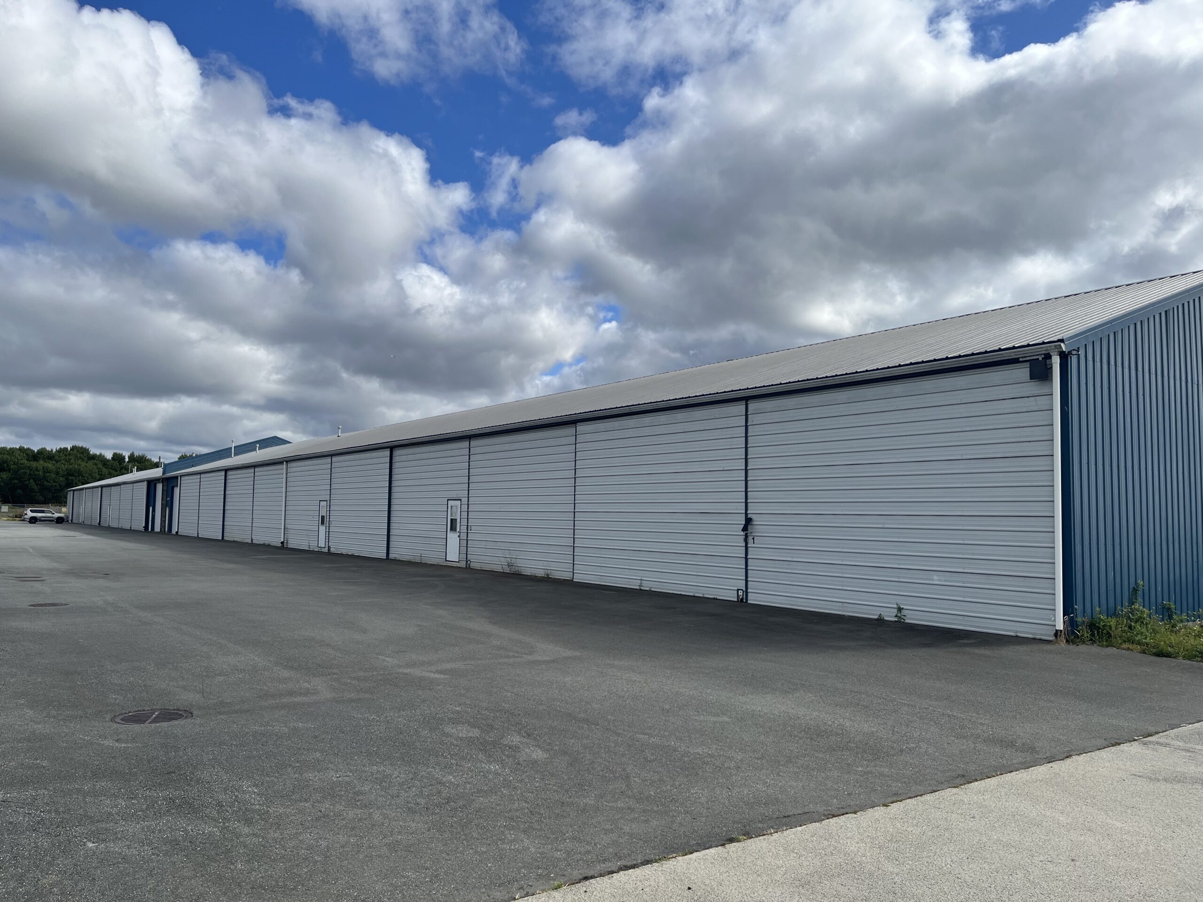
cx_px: 602
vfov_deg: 53.1
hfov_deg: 67.3
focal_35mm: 26
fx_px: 904
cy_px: 451
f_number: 1.6
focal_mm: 5.1
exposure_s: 1/5076
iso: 50
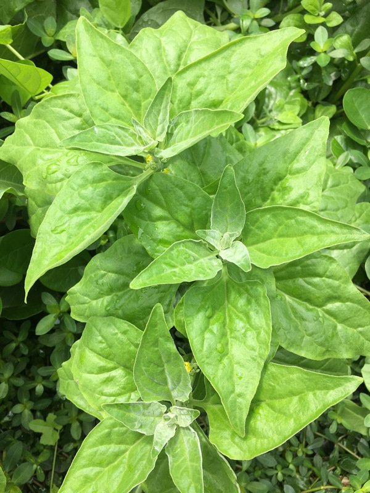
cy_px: 246
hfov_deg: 48.2
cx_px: 185
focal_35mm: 29
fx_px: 413
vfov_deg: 61.7
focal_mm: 4.15
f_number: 2.2
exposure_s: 1/516
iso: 25
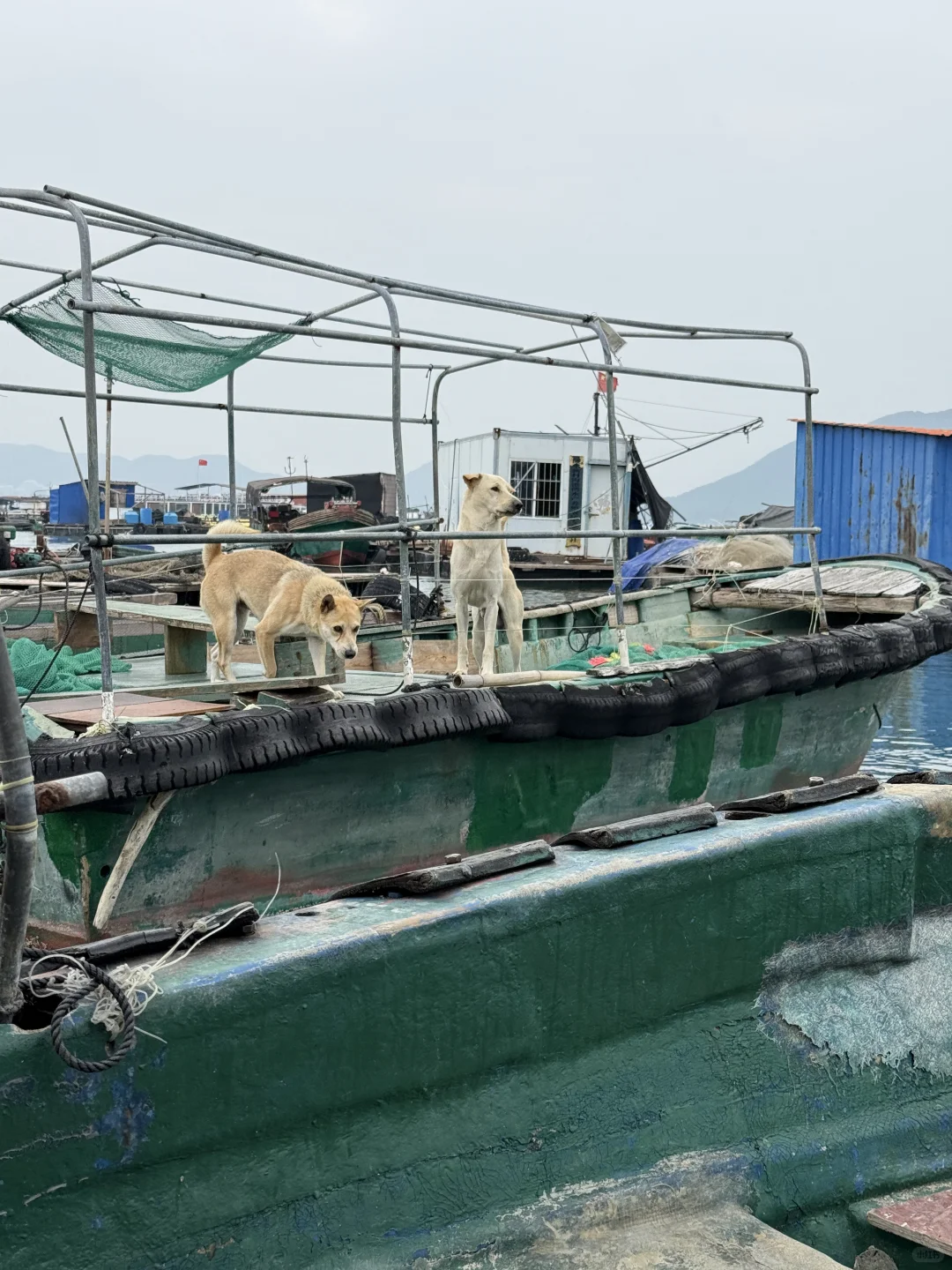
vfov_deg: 39.7
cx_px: 476
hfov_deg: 30.3
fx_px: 1760
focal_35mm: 48
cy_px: 635
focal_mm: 6.76
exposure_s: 1/1980
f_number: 1.78
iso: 64
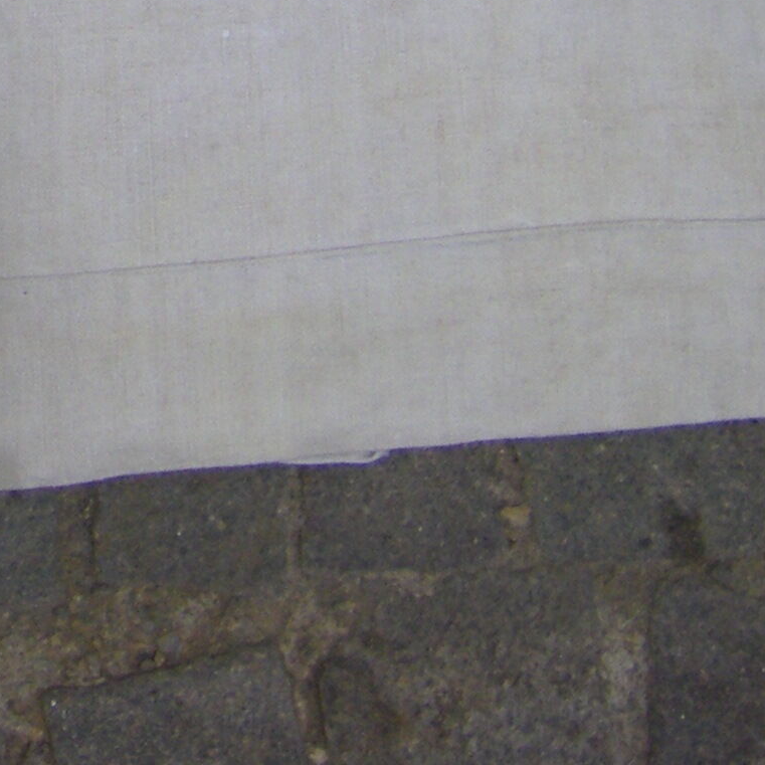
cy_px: -449
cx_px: -151
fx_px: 3600
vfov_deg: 11.5
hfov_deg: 11.9
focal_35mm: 144
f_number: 3.5
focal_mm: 6.3
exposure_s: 1/100
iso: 160
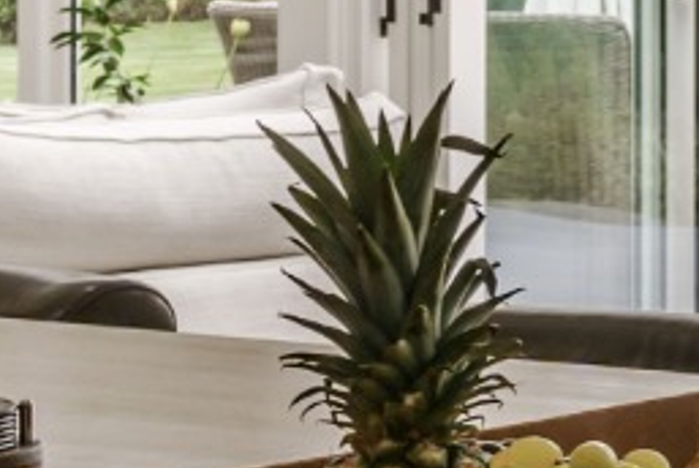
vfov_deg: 6.6
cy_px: -49
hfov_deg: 9.0
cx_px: 1626
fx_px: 4024
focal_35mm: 207
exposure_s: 1/80
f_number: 10
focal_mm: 26
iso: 100
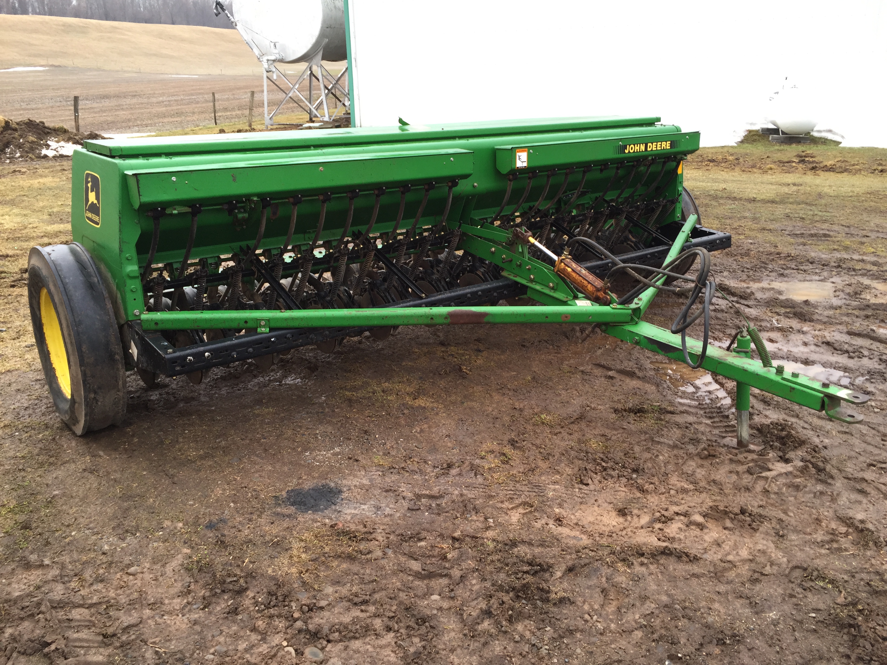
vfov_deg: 48.2
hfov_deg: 61.7
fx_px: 743
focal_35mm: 29
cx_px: 444
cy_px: 332
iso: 32
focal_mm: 4.15
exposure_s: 1/149
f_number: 2.2
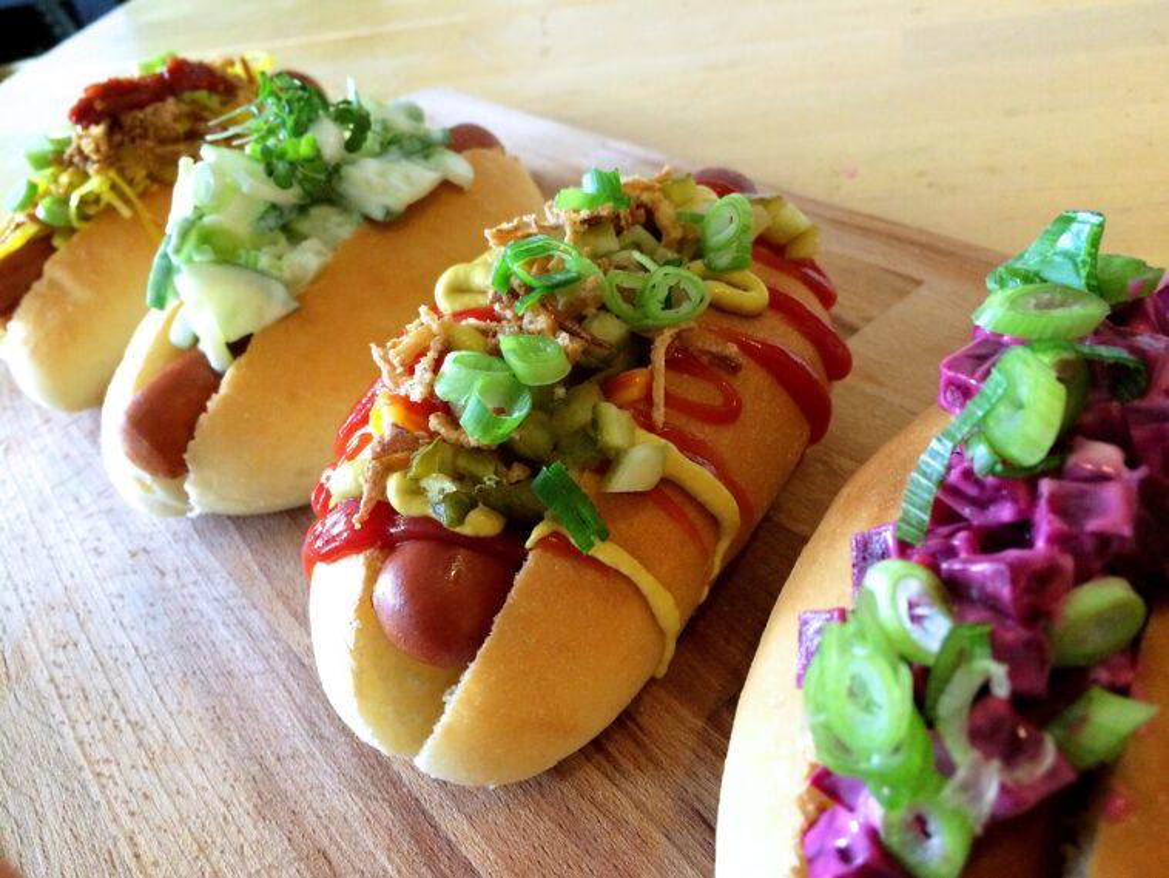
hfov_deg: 61.6
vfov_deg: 48.3
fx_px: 980
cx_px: 584
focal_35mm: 29
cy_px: 439
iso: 320
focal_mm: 4.15
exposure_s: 1/33
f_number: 2.2
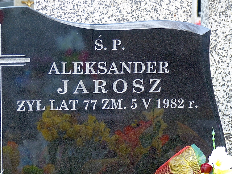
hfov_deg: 15.4
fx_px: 858
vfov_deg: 11.6
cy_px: 87
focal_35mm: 128
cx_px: 116
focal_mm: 23.1
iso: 200
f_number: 2.8
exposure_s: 1/80
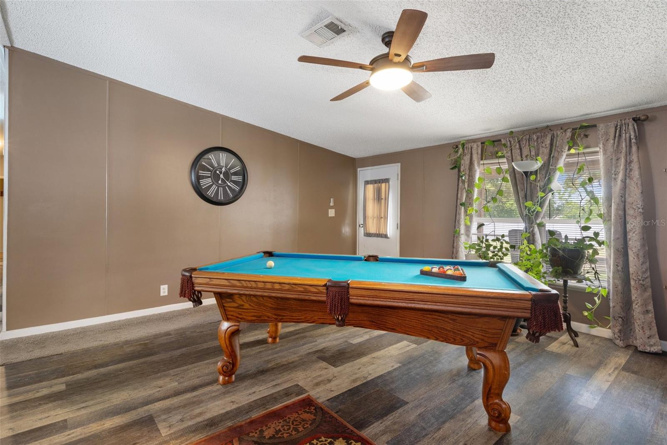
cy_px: 222
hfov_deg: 93.3
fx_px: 315
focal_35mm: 17
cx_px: 334
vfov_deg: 70.4
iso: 320
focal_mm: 17
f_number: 8
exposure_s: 2.5
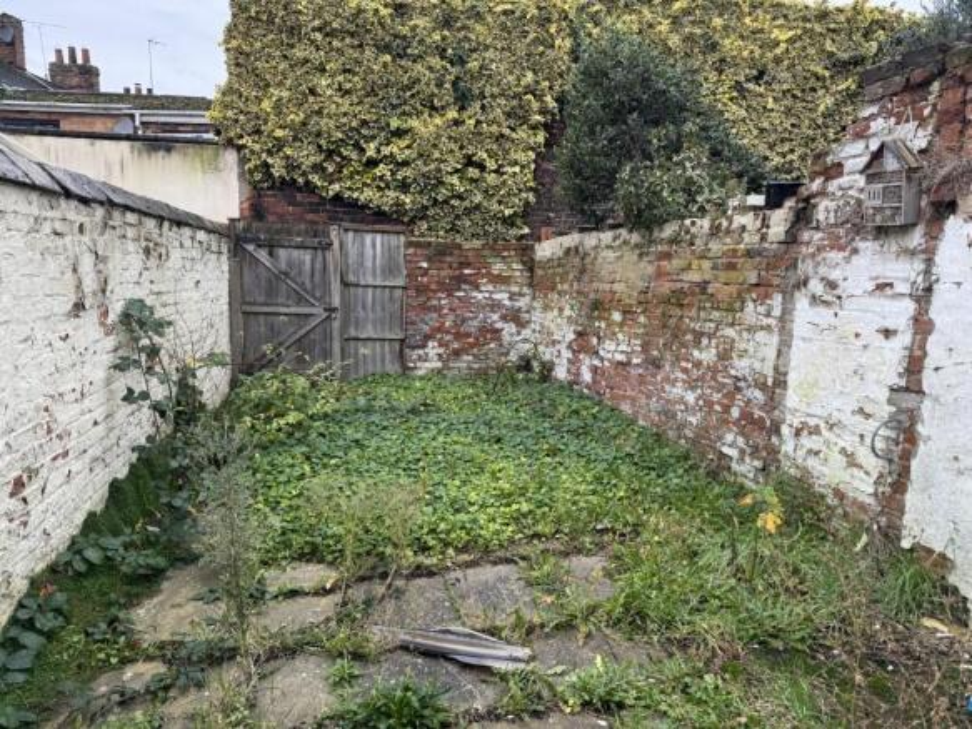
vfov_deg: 56.8
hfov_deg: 71.6
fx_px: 674
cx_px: 486
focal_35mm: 24
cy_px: 364
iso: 64
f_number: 1.78
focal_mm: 6.76
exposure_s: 1/189
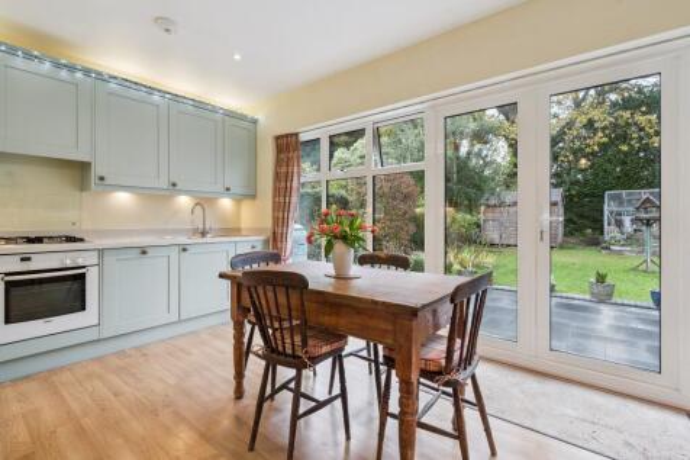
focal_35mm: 16
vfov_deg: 73.7
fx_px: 307
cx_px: 345
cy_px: 230
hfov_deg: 96.8
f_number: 8
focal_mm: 16
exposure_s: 1/13
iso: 320
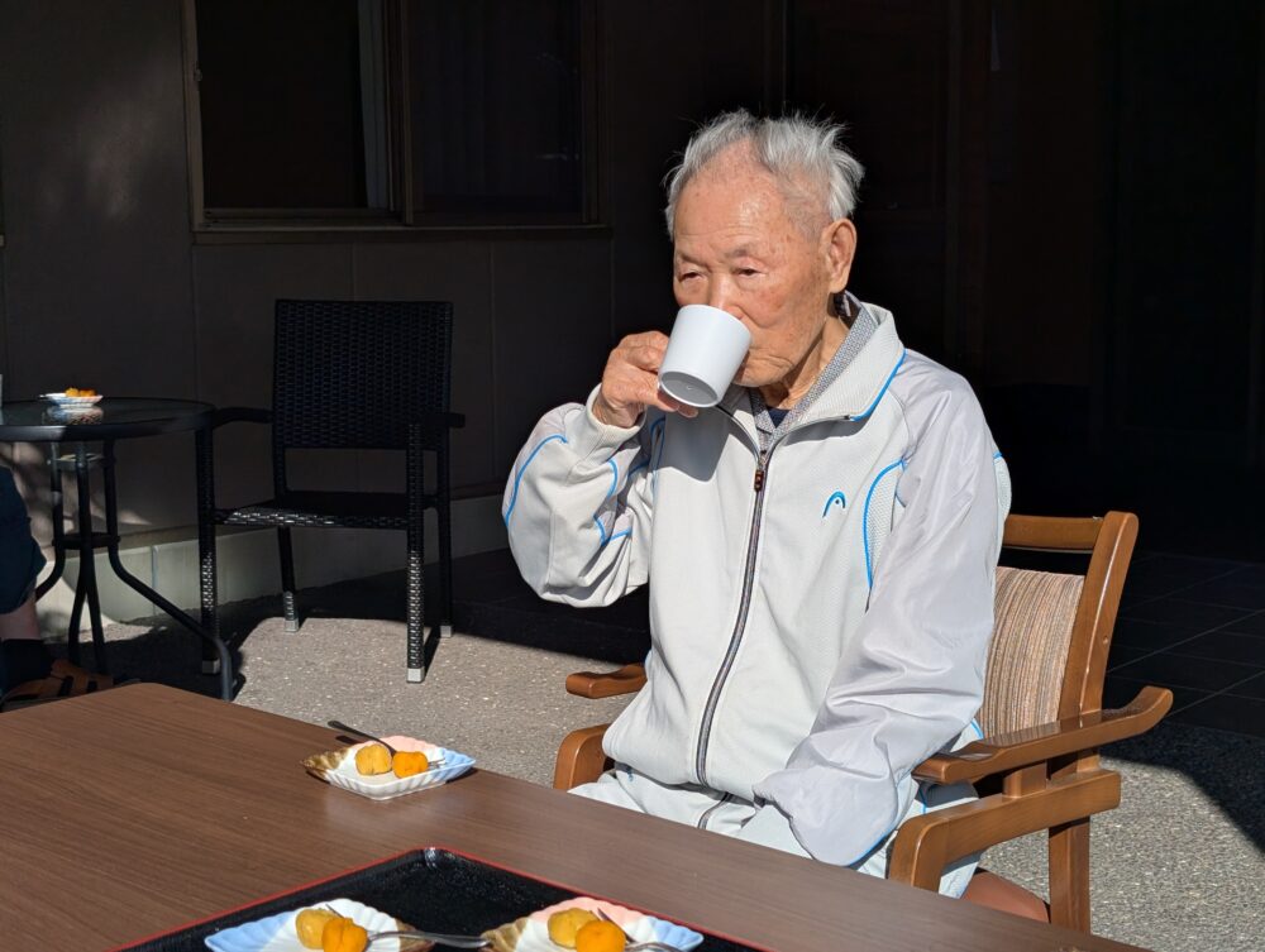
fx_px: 1793
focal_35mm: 49
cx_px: 632
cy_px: 476
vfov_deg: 29.7
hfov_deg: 38.9
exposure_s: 1/1562
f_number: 1.68
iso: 20
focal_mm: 6.9
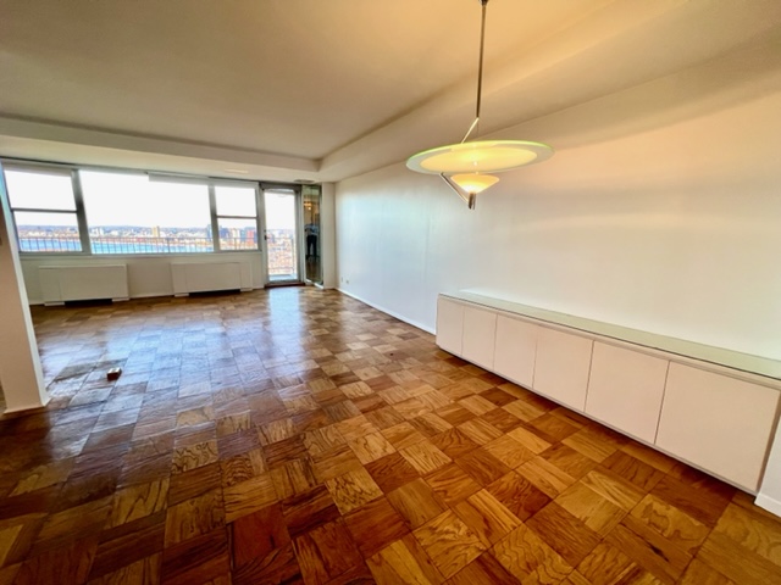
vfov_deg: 89.9
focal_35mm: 13
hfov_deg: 106.2
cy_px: 292
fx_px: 293
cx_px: 390
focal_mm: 1.57
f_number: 1.8
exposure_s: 1/120
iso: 40
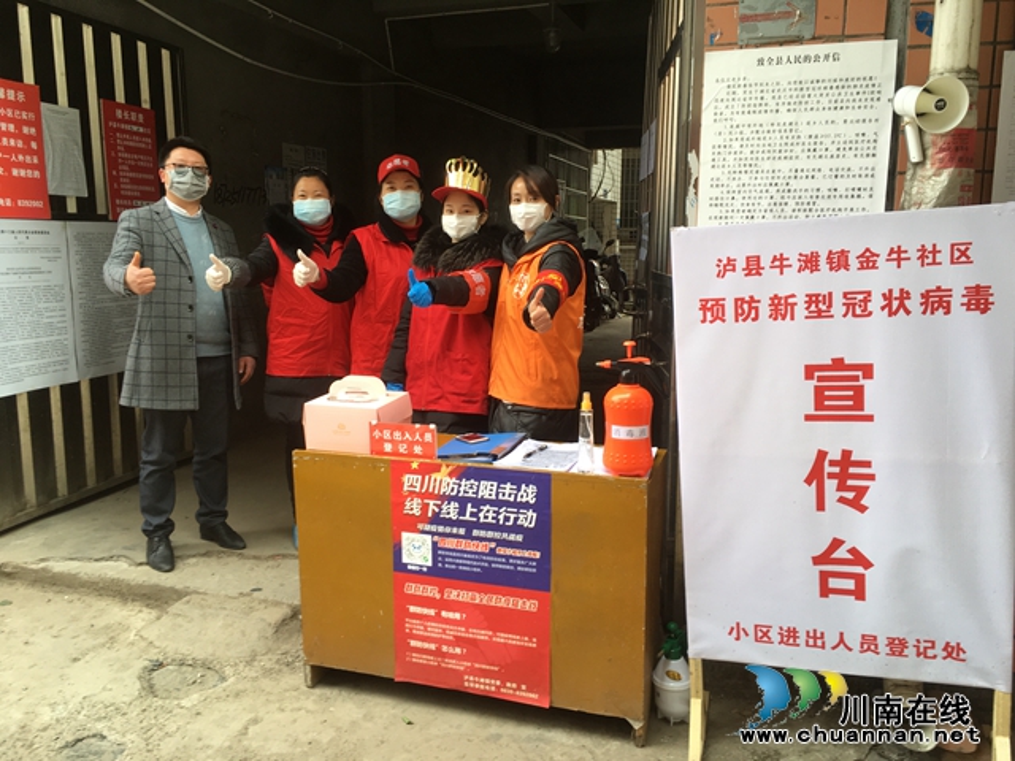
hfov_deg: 61.7
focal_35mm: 29
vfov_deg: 48.2
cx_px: 508
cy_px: 380
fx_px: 850
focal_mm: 4.15
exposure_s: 1/50
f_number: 2.2
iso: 32
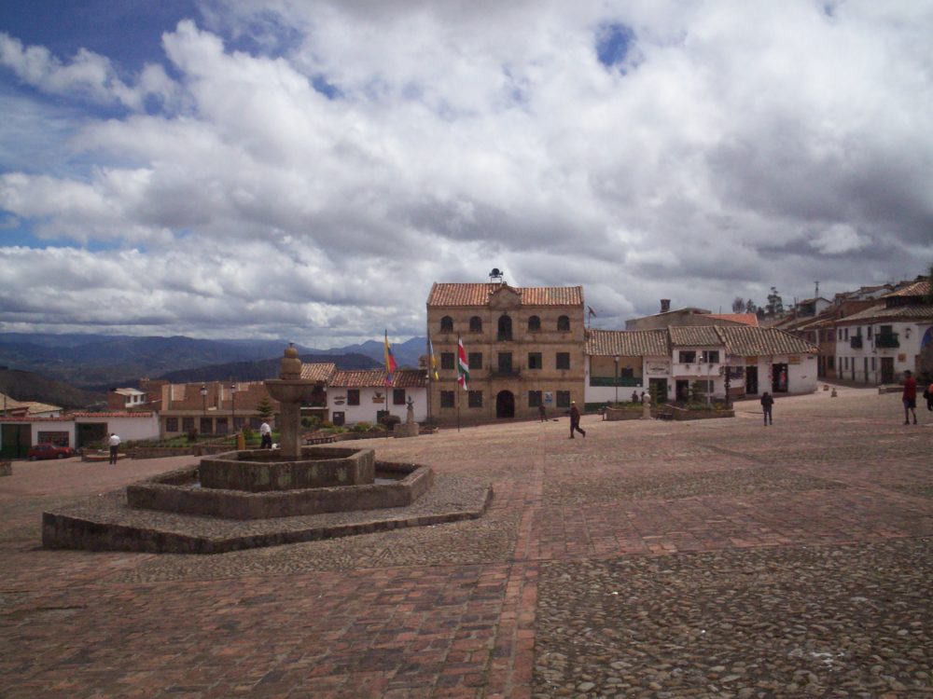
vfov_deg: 39.7
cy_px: 350
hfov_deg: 51.4
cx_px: 466
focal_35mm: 36
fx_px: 970
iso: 100
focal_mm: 5.9
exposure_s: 1/1562
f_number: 4.5
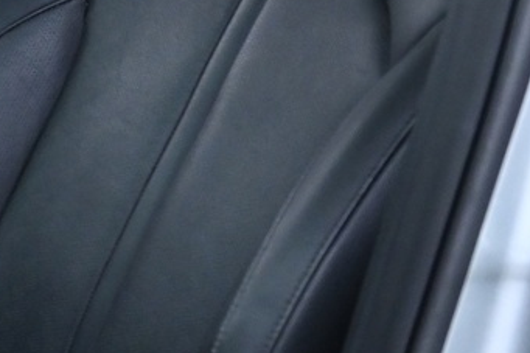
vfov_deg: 12.0
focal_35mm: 114
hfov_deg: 16.3
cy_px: 194
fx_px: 1677
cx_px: -281
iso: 1400
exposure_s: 1/25
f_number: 3.5
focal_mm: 16
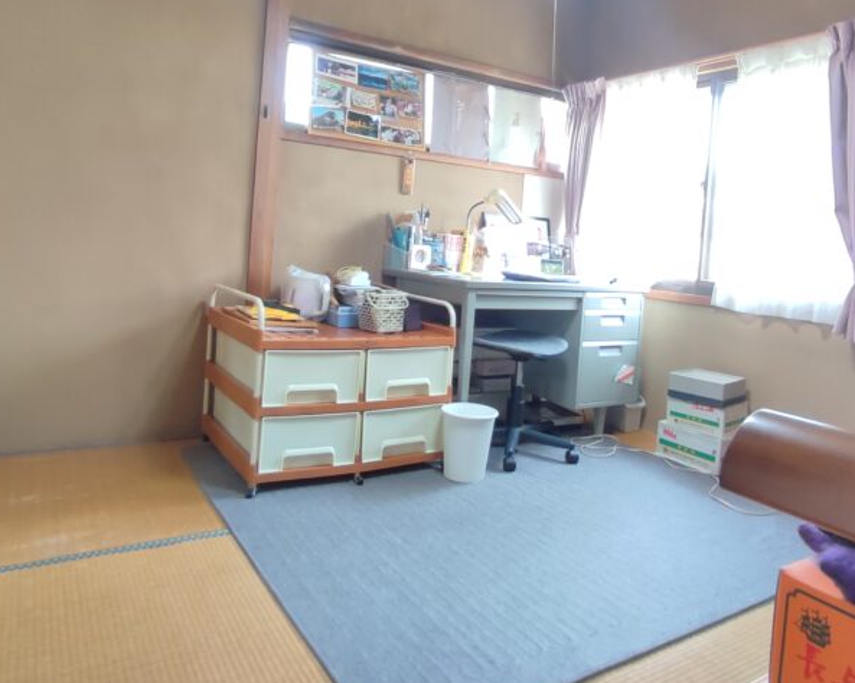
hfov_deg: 64.0
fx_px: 683
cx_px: 469
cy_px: 262
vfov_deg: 52.7
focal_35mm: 27
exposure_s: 1/33
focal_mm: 1.65
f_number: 2.2
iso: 168
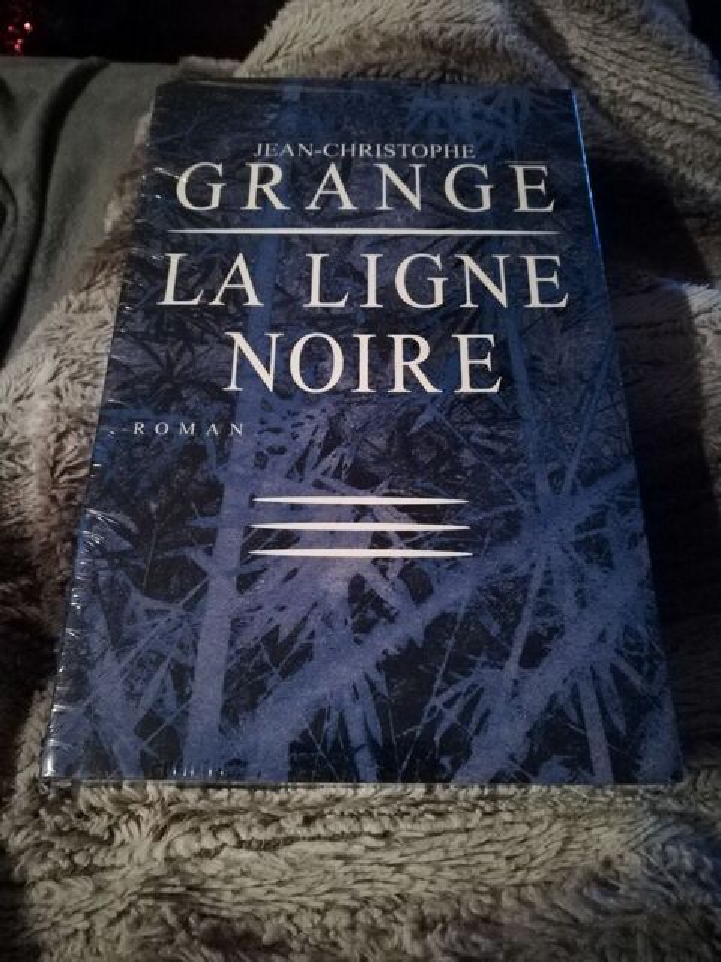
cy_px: 481
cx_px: 360
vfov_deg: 67.3
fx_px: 722
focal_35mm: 26
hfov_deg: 53.1
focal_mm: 3.83
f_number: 2.2
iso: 3200
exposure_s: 1/14.3
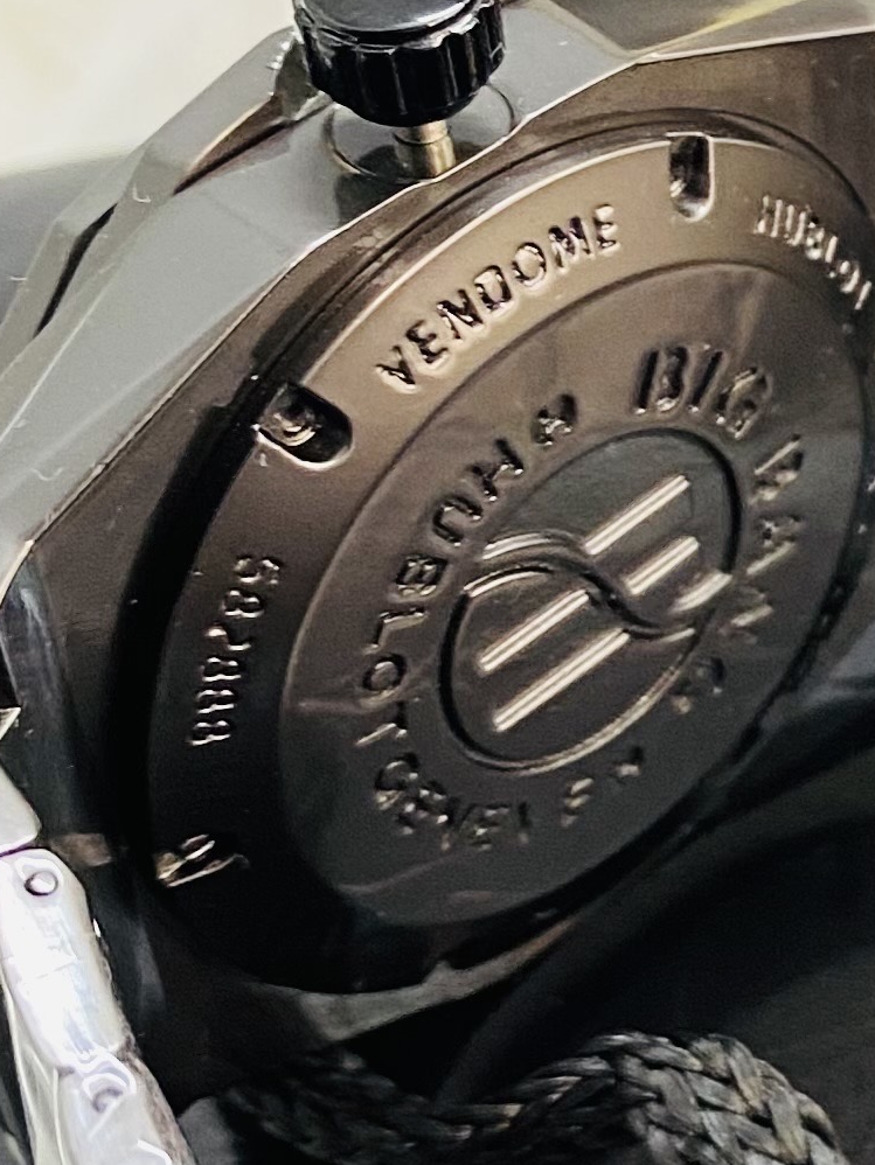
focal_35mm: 105
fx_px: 3537
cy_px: 703
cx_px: 1660
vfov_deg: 18.7
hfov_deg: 12.6
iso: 125
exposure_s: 1/50
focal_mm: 4.25
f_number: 1.8
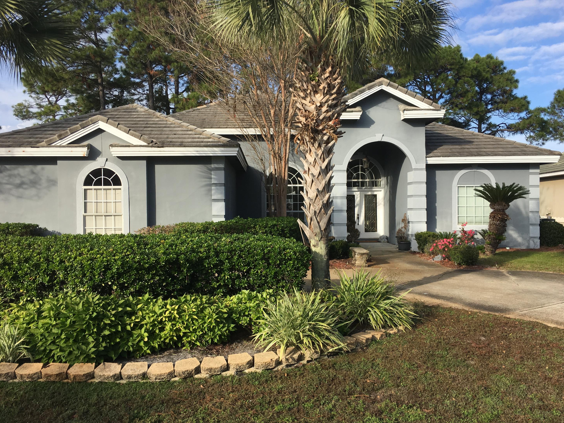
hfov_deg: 60.0
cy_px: 218
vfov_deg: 46.8
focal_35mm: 30
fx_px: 489
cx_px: 281
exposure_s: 1/1115
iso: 25
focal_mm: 4.15
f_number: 2.2
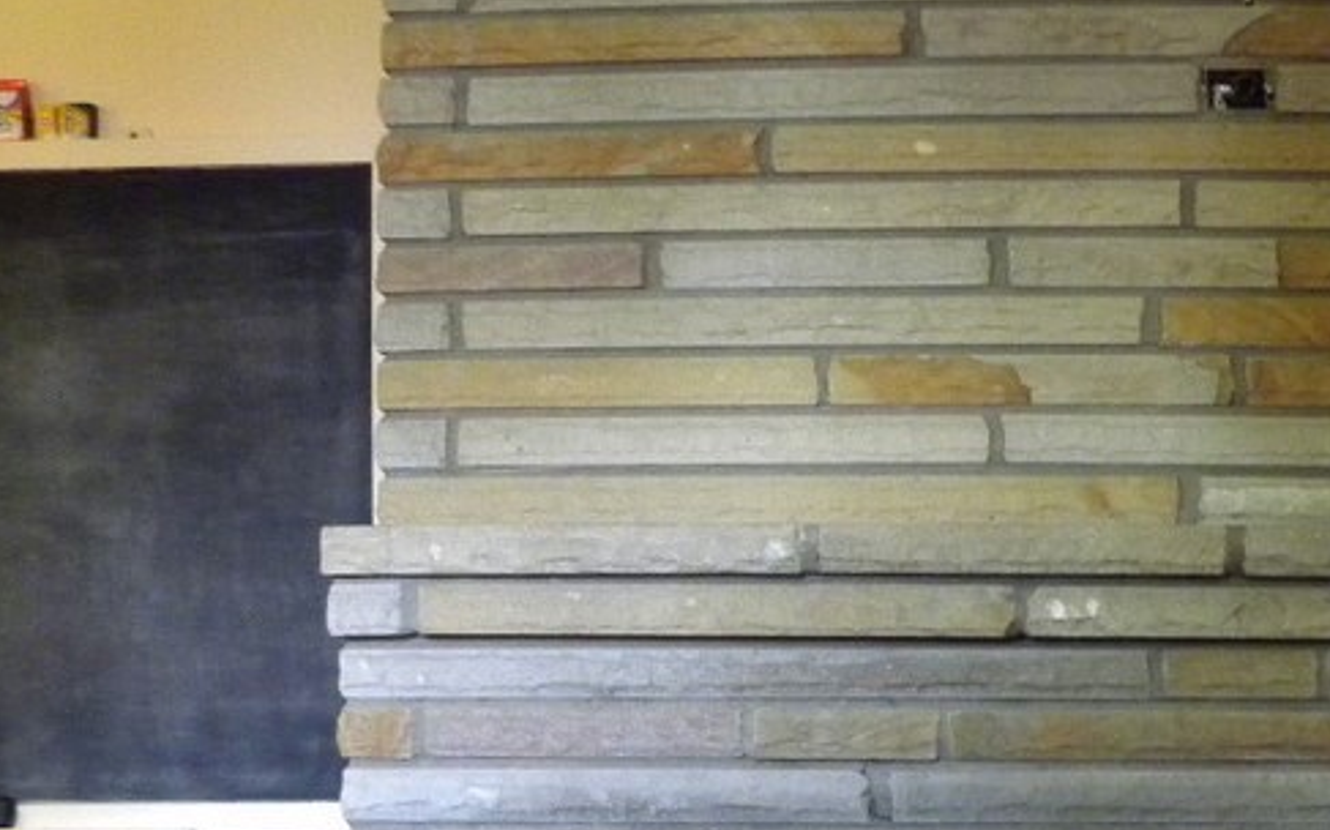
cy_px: 887
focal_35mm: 58
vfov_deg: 21.3
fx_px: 2102
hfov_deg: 33.3
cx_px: 1202
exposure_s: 1/12.5
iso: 400
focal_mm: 4.6
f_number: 2.8
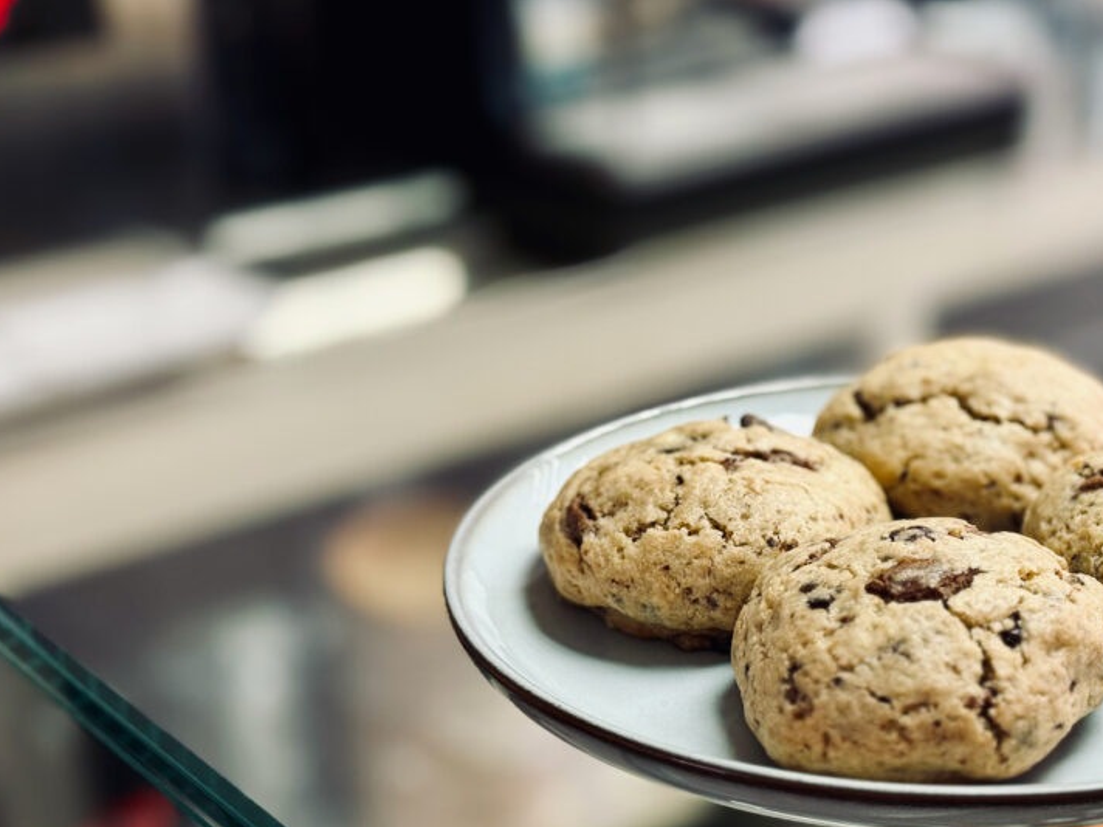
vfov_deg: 21.3
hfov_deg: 28.0
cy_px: 395
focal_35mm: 69
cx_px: 750
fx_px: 2199
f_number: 1.78
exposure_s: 1/100
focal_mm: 6.76
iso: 80
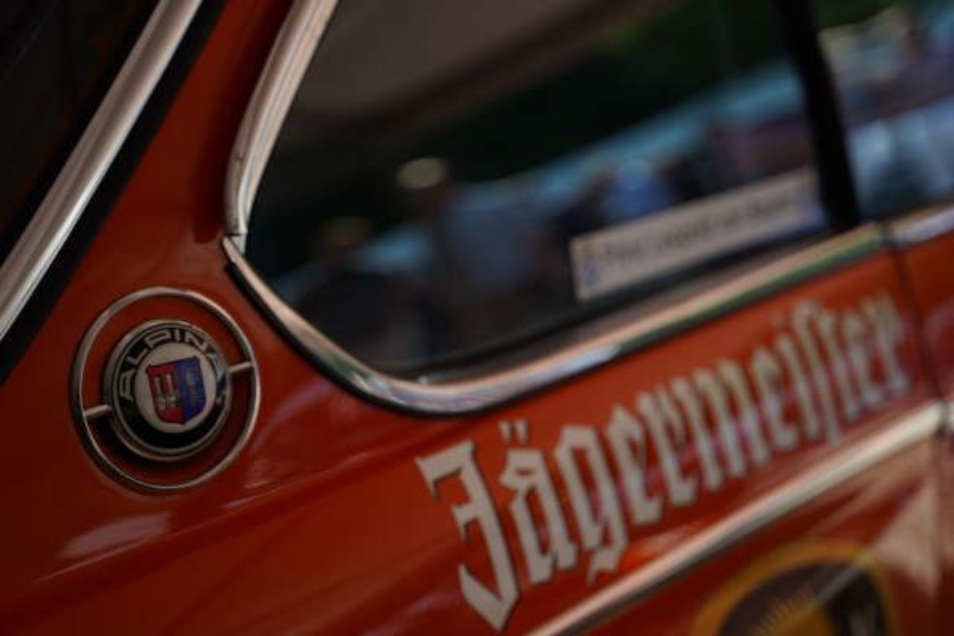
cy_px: 318
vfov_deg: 23.8
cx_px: 477
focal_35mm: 57
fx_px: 1510
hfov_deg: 35.1
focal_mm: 57
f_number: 2.8
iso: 640
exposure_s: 1/1250
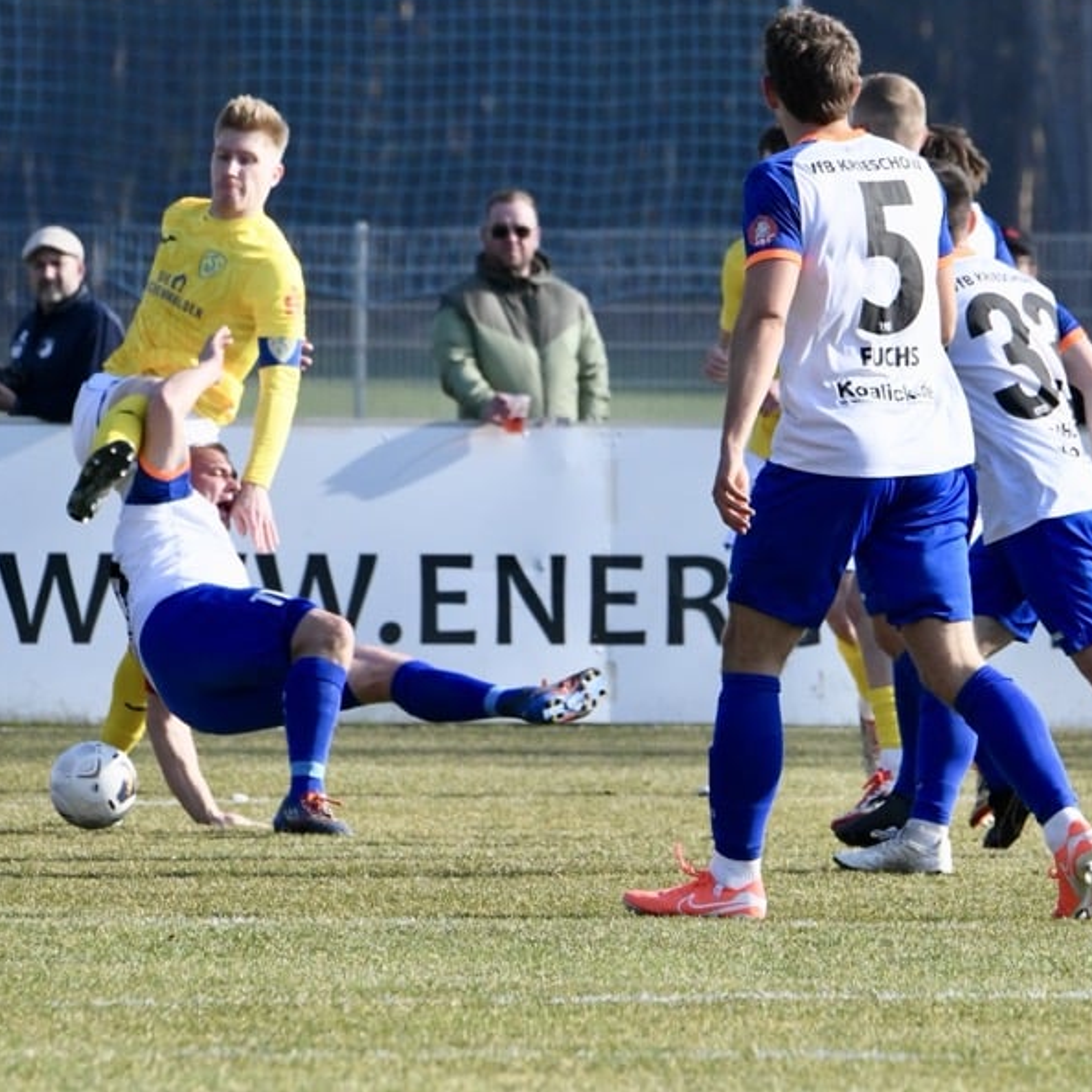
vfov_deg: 2.4
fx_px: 26125
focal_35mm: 732
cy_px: 495
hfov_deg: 2.4
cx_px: 434
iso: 2500
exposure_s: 1/1600
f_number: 11
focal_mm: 400
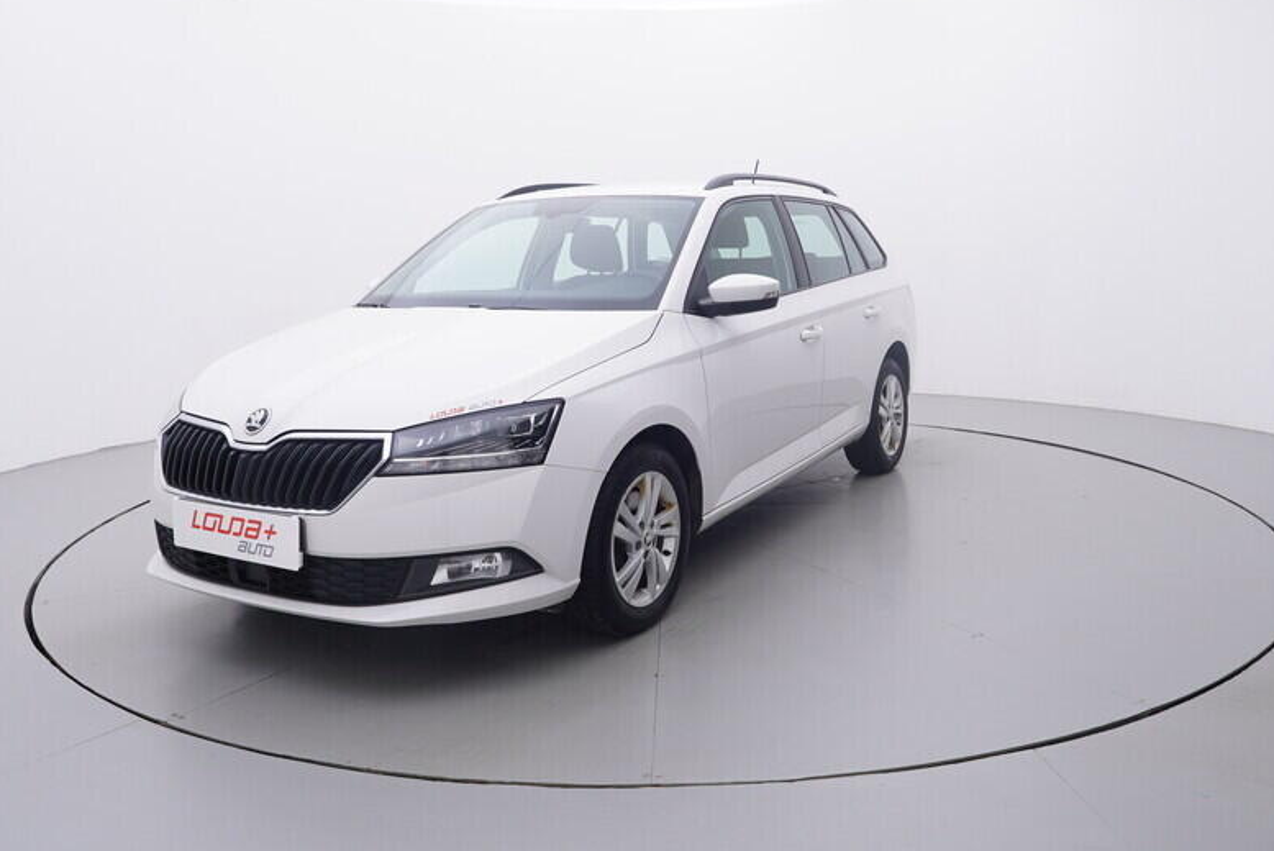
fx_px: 1050
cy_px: 366
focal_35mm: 30
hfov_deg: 62.5
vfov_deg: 44.0
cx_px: 666
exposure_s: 1/80
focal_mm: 15
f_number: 5
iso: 200
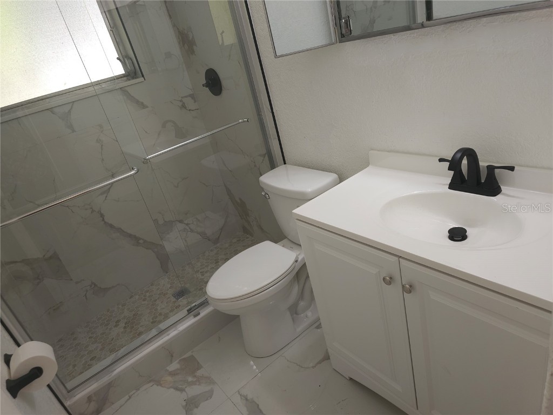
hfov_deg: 73.9
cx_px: 276
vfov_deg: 58.9
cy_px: 208
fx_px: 367
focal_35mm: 23
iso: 50
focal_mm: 6.3
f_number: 1.7
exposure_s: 1/60
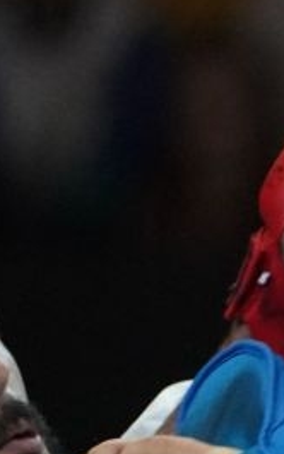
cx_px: 818
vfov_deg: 1.5
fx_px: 17087
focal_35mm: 1382
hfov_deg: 1.0
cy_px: 788
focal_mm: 200
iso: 5000
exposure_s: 1/1000
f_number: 2.8
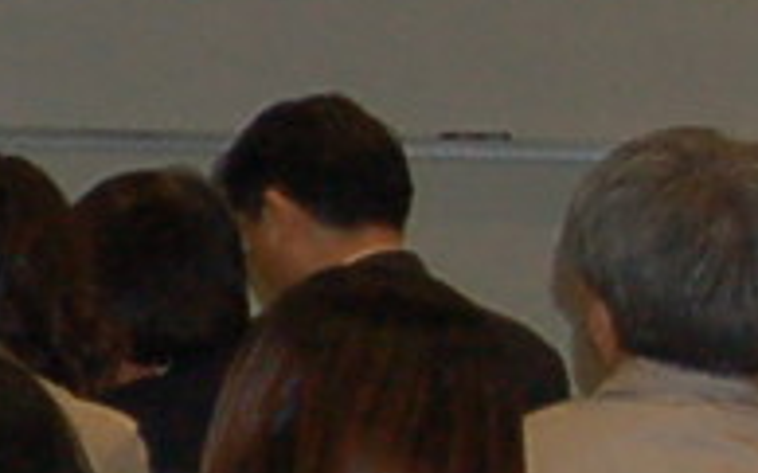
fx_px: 8567
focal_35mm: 415
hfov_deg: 4.7
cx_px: -1926
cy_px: 238
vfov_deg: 3.2
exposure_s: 1/60
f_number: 4.8
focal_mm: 35
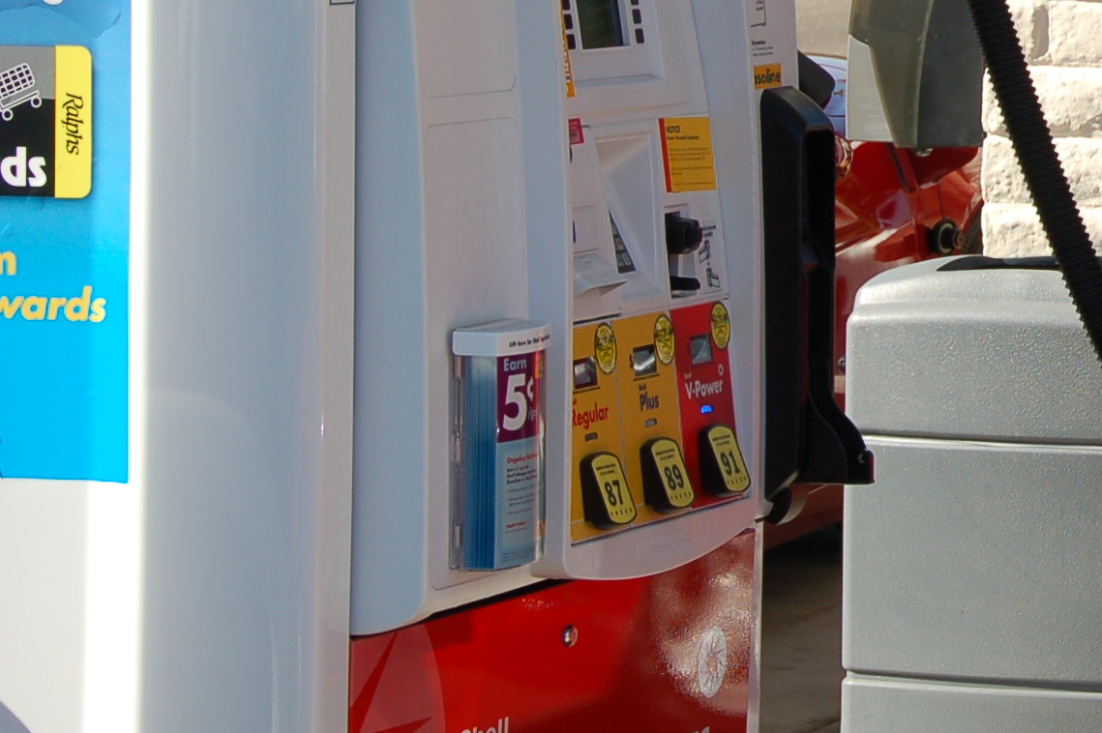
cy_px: -18
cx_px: 1433
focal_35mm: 198
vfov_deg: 6.9
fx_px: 6057
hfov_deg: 10.2
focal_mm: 50
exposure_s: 1/250
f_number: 8
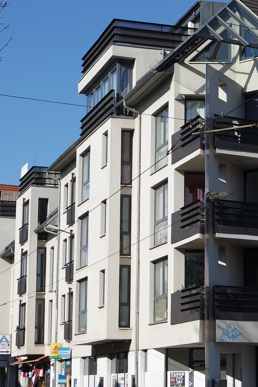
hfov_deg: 13.9
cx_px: 271
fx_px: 1043
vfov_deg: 21.0
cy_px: 191
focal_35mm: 97
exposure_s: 1/320
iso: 100
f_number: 7.1
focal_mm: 32
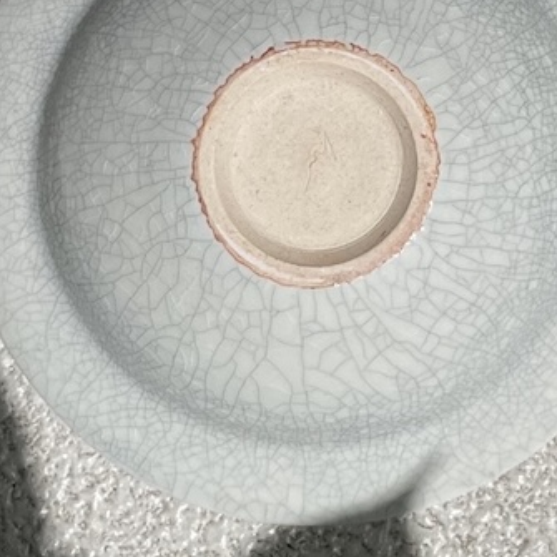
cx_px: 343
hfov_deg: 16.9
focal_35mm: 103
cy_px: 142
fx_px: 1875
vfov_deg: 16.8
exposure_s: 1/13333
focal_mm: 4.2
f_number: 1.6
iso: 50
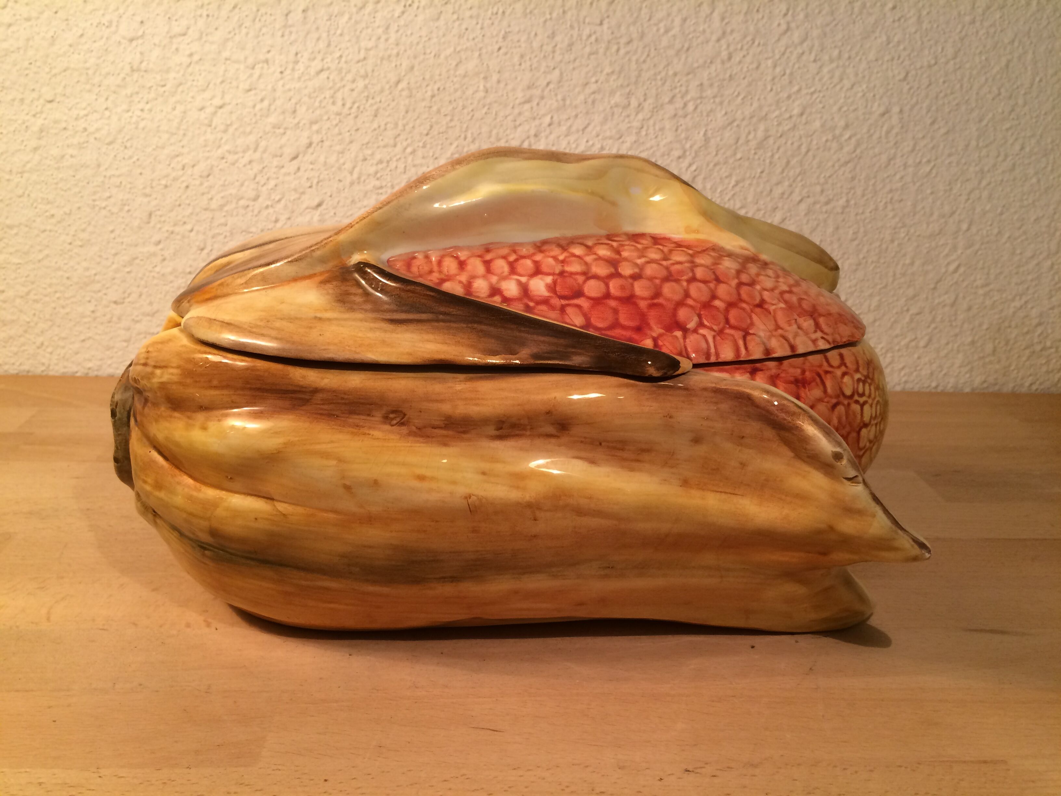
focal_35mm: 29
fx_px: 889
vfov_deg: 48.2
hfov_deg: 61.7
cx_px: 530
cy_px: 398
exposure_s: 1/33
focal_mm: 4.15
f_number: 2.2
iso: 50
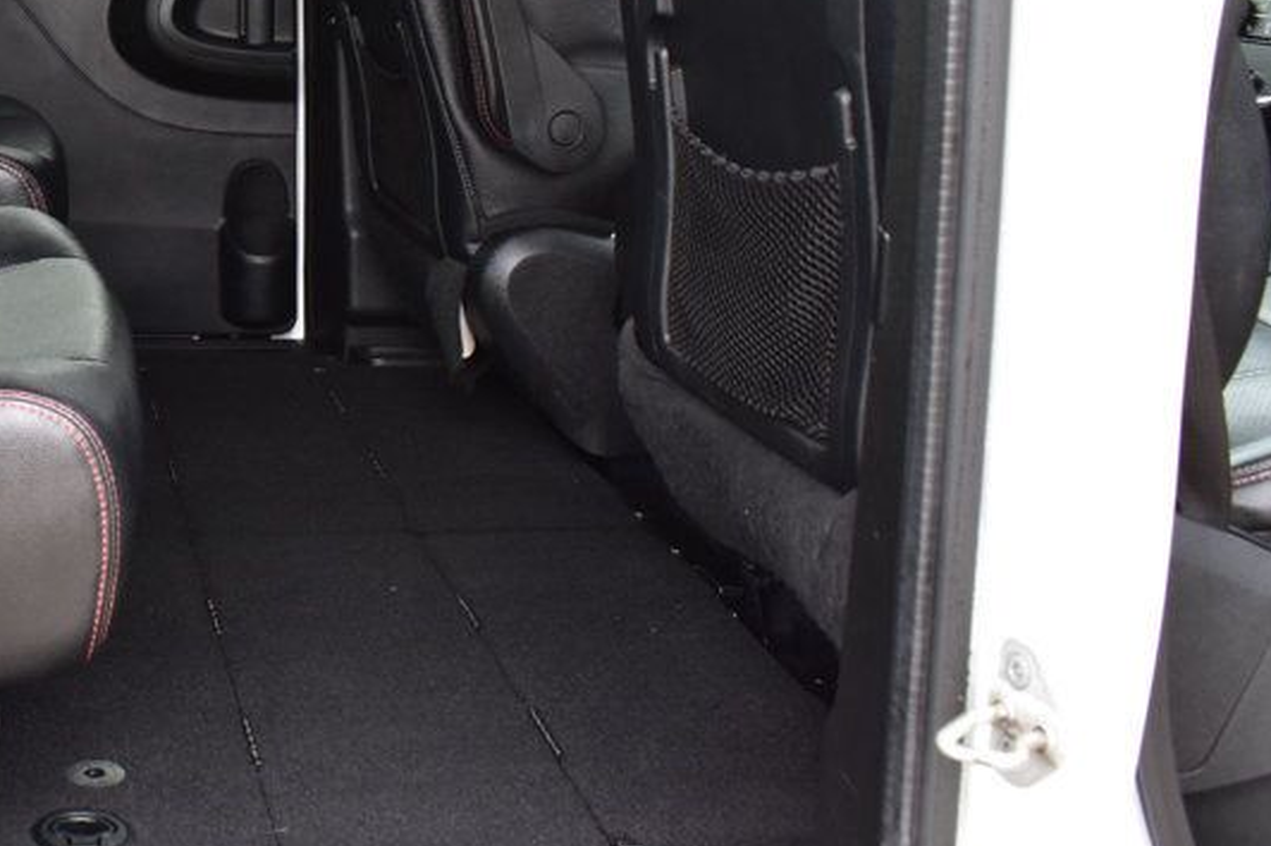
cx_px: 131
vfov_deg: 25.8
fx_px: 1835
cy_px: 284
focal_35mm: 52
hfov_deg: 35.9
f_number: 7.1
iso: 400
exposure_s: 1/40
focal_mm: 18
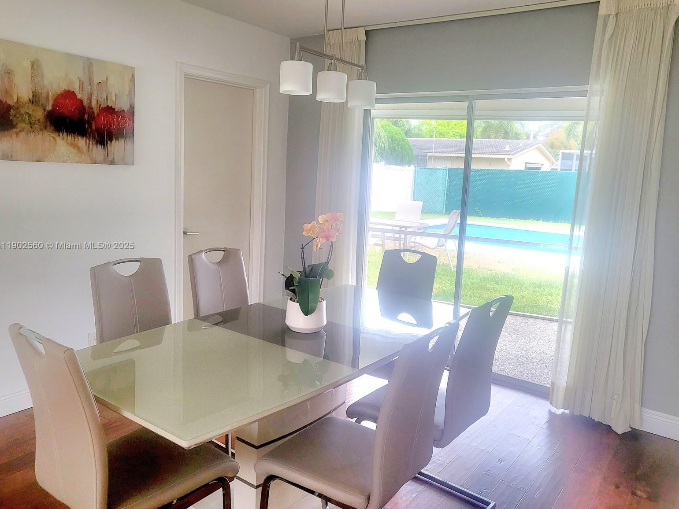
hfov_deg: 65.3
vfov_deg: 51.4
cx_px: 345
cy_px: 246
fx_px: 530
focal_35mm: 27
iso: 80
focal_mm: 4.25
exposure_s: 1/120
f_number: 1.8
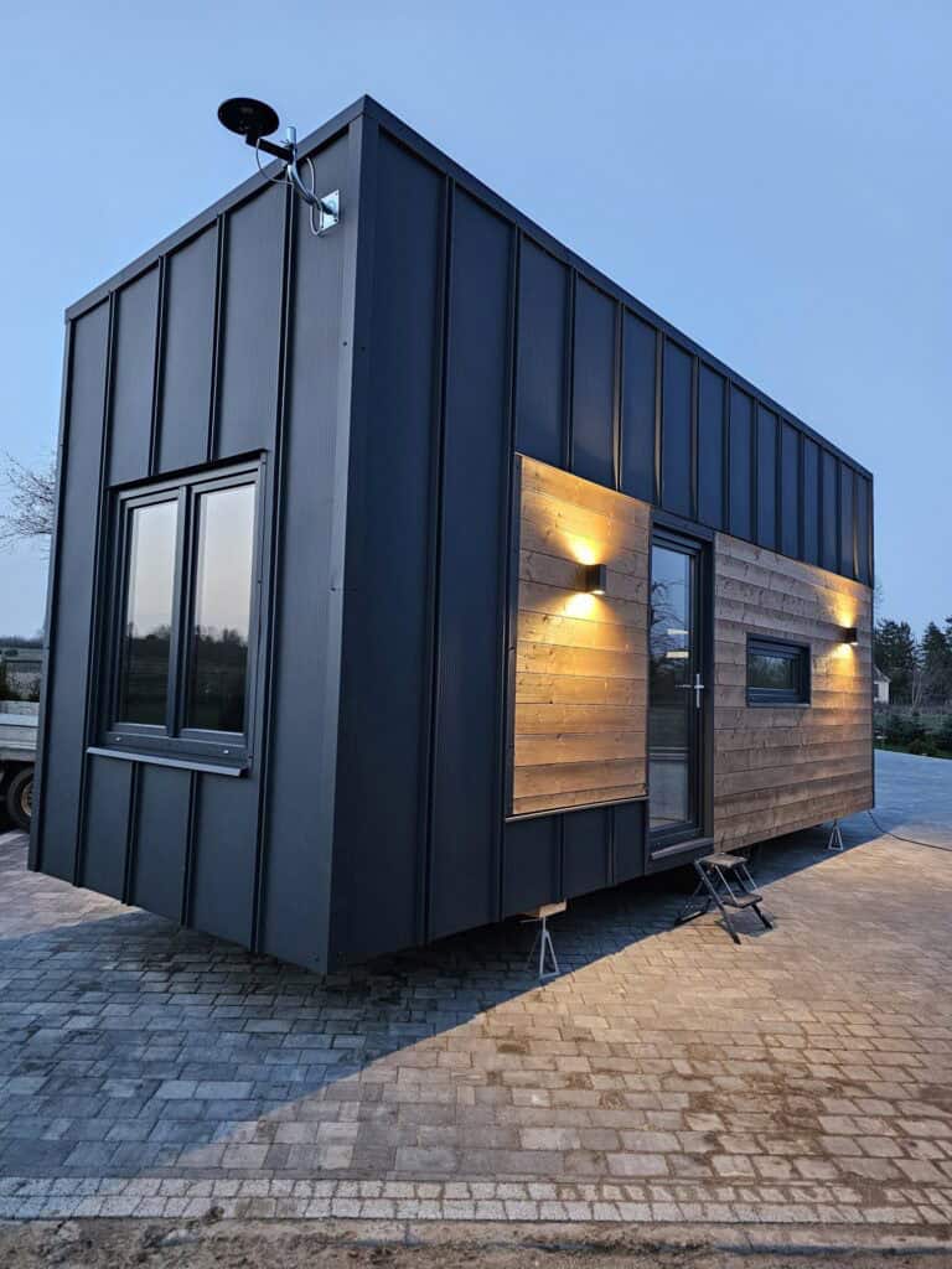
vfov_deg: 73.9
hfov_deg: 58.9
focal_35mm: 23
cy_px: 634
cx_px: 476
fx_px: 843
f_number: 1.7
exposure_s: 1/24
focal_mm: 6.3
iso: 800
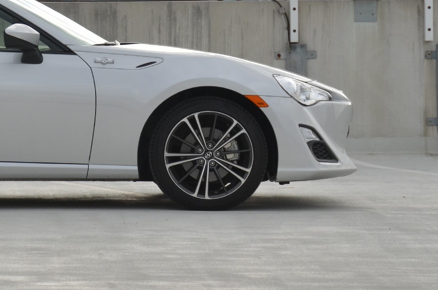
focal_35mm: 282
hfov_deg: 7.3
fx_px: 3424
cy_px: 21
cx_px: -40
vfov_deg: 4.8
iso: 400
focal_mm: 82
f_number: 6.3
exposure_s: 1/1600
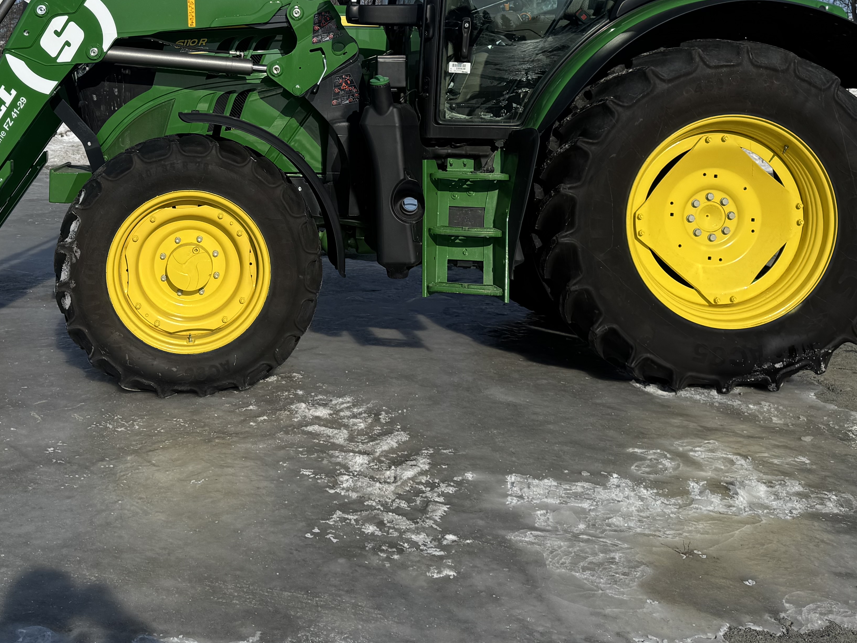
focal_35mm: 42
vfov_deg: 33.3
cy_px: 125
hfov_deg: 44.0
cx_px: 275
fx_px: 1040
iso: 80
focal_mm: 6.76
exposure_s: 1/7937
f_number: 1.78
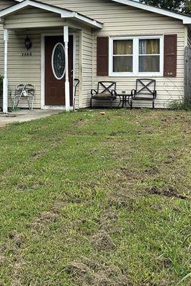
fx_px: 430
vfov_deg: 36.1
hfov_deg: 24.9
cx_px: 65
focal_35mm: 54
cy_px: 75
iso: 80
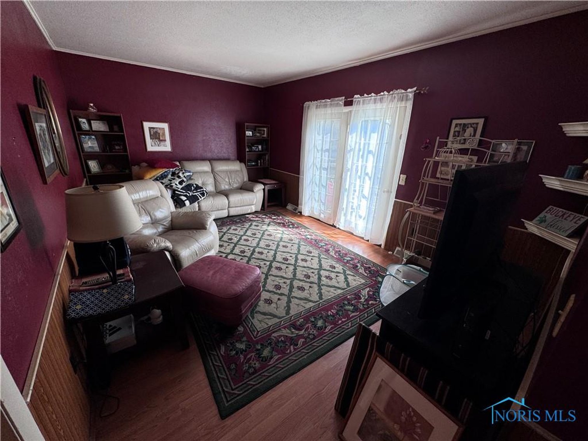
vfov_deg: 85.7
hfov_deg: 102.1
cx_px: 294
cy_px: 220
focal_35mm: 14
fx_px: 238
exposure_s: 1/99
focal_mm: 2.22
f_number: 2.2
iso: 80
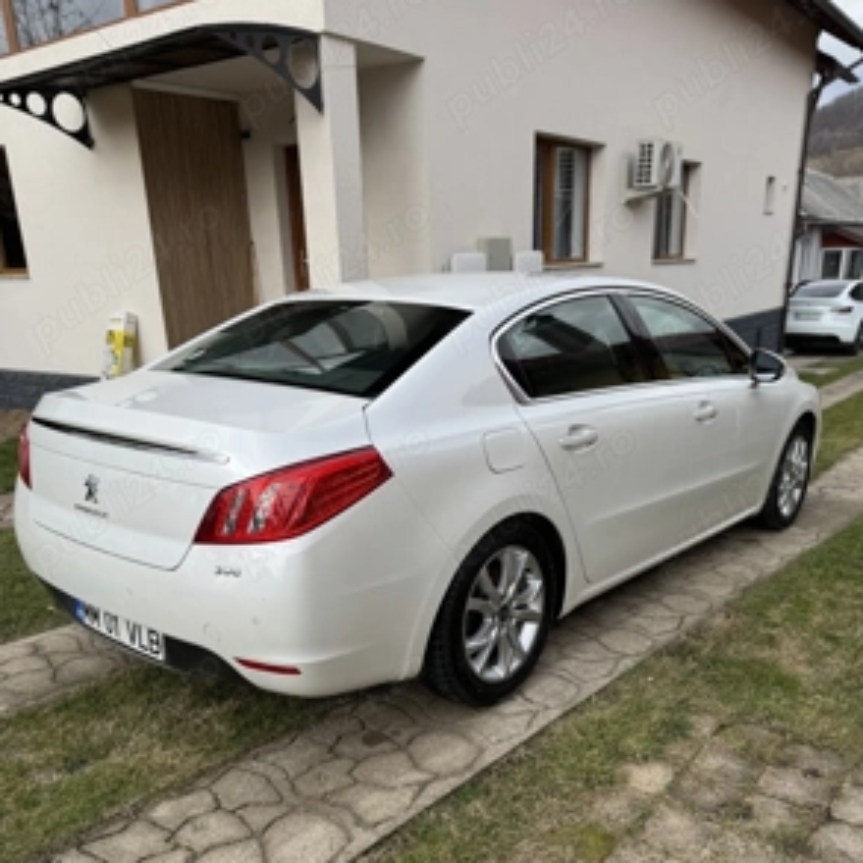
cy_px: 548
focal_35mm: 29
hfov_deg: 55.6
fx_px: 818
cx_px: 436
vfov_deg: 54.9
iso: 80
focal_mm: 6.76
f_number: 1.78
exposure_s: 1/1980
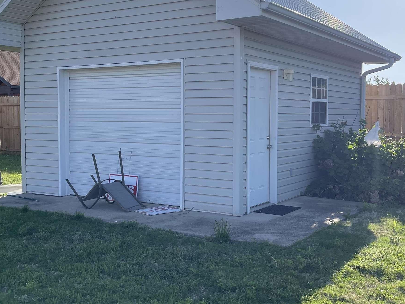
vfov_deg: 32.9
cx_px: 188
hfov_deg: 42.9
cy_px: 145
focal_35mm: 44
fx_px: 515
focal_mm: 5.1
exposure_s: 1/2247
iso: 32
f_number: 1.6
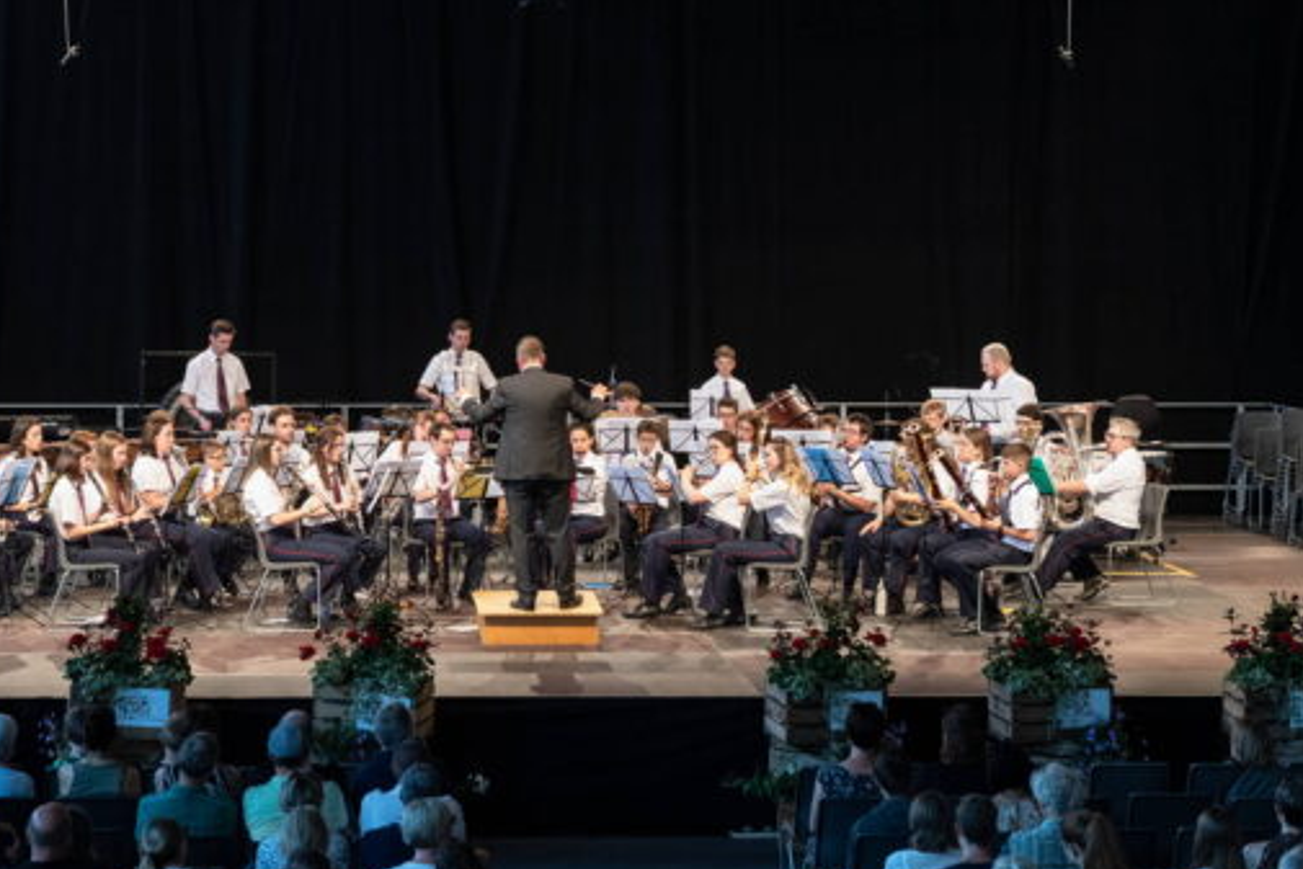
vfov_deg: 15.2
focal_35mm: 90
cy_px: 349
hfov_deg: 22.6
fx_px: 3258
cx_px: 477
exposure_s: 1/90
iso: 2800
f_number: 6.7
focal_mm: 70
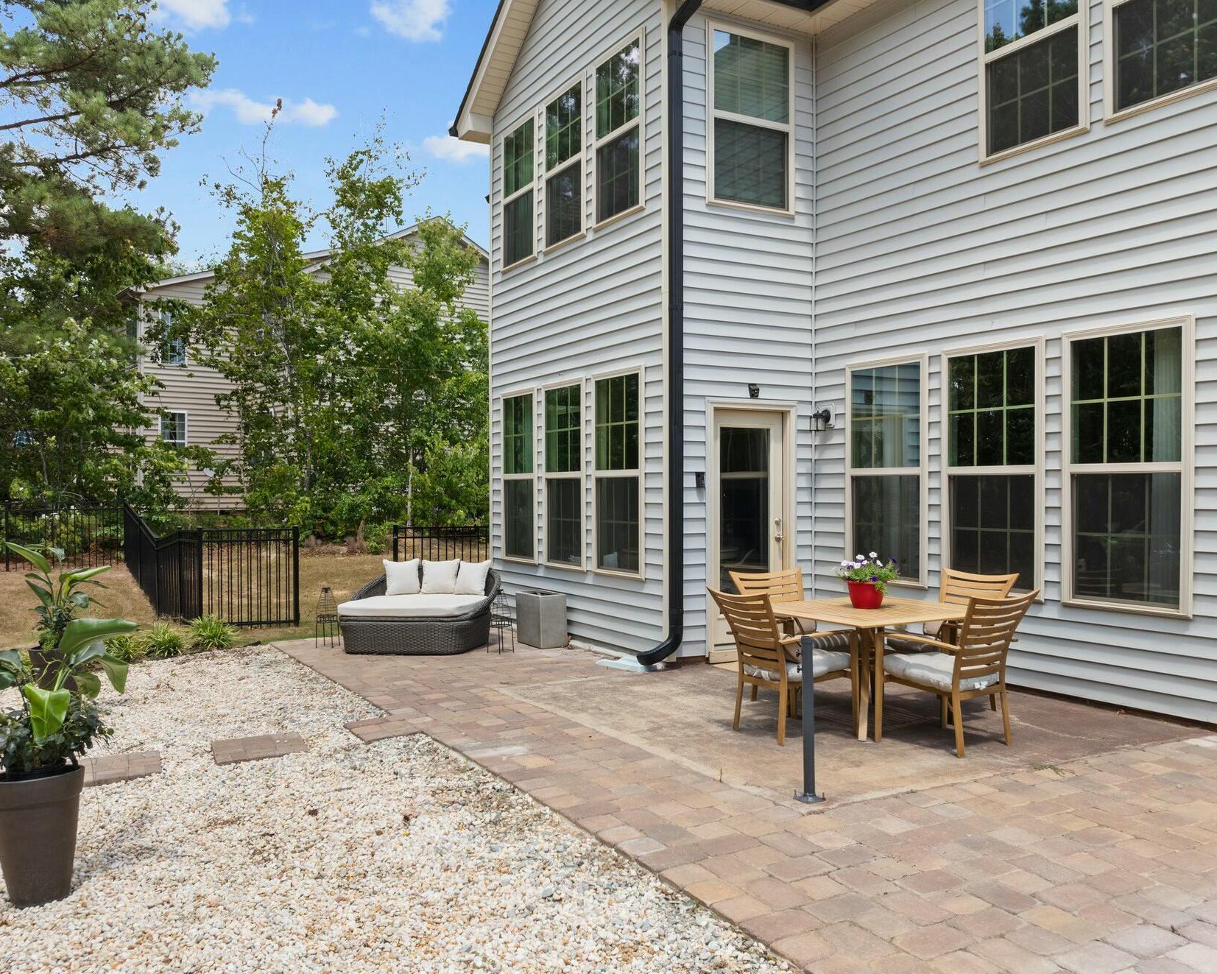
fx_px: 1045
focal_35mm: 29
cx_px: 581
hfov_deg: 60.4
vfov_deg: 50.0
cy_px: 511
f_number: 5.6
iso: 100
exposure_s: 1/60
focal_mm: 12.29
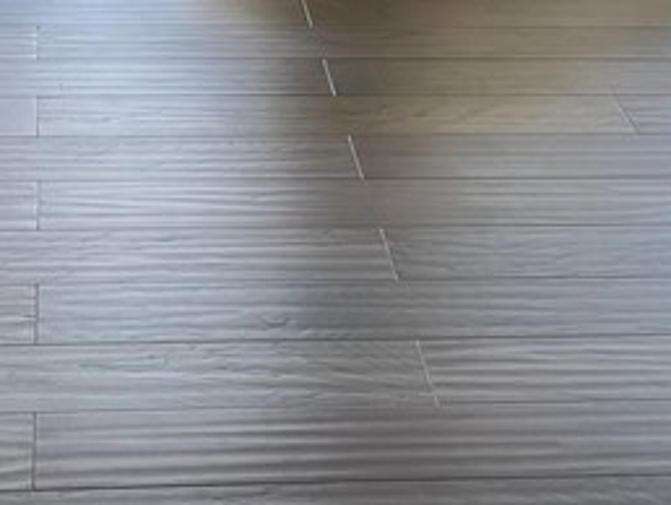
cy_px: -416
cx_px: 328
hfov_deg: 19.1
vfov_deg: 13.0
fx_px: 1998
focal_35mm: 103
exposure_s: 1/437
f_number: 1.6
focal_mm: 5.1
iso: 50
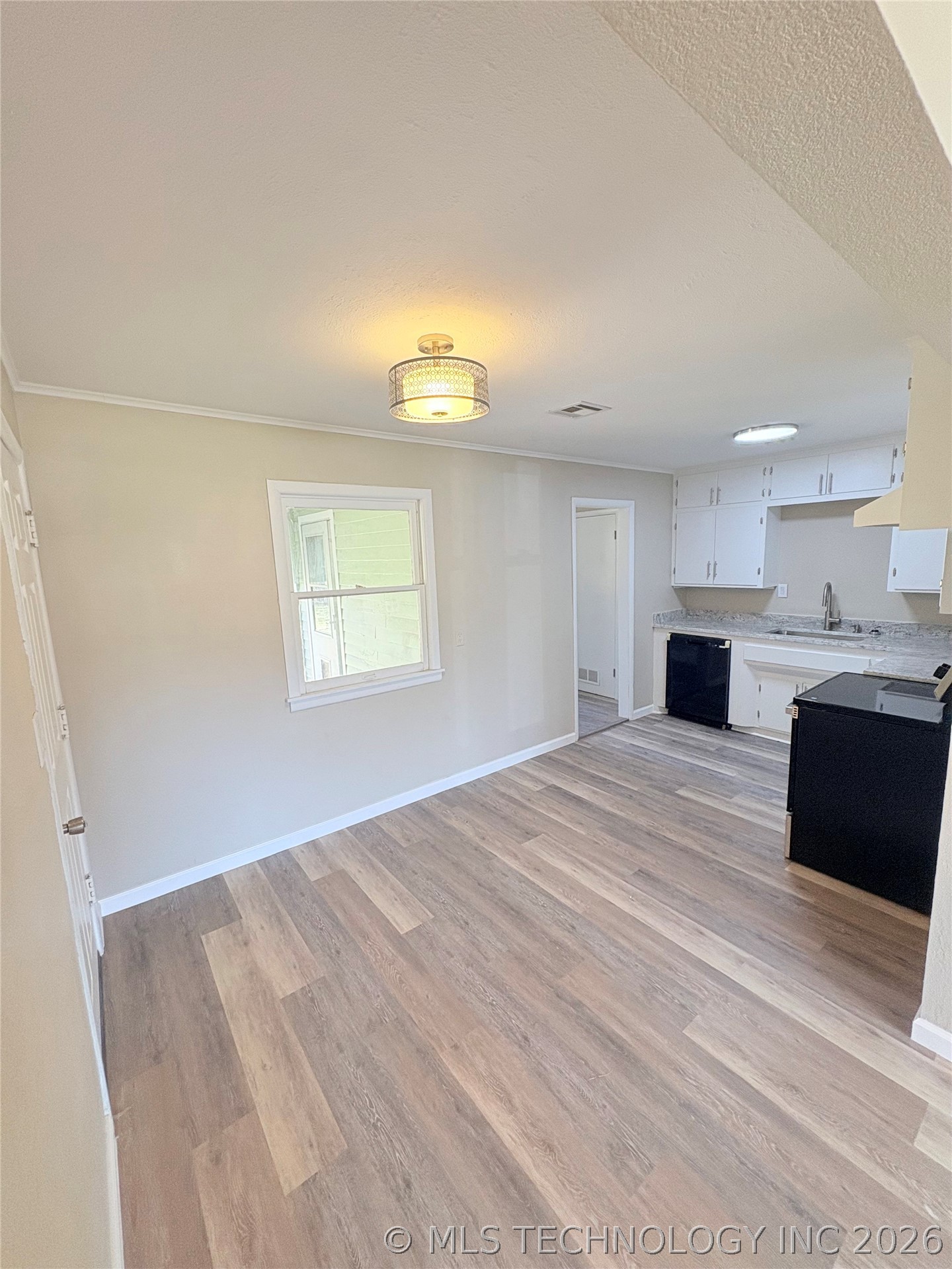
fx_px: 513
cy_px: 634
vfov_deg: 102.1
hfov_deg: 85.7
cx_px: 476
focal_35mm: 14
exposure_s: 1/120
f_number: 2.2
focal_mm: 2.22
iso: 160
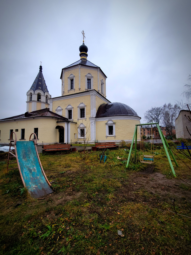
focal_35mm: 13
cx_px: 96
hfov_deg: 89.9
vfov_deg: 106.2
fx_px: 96
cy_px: 128
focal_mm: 2.2
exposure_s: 1/119
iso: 50
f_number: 2.2
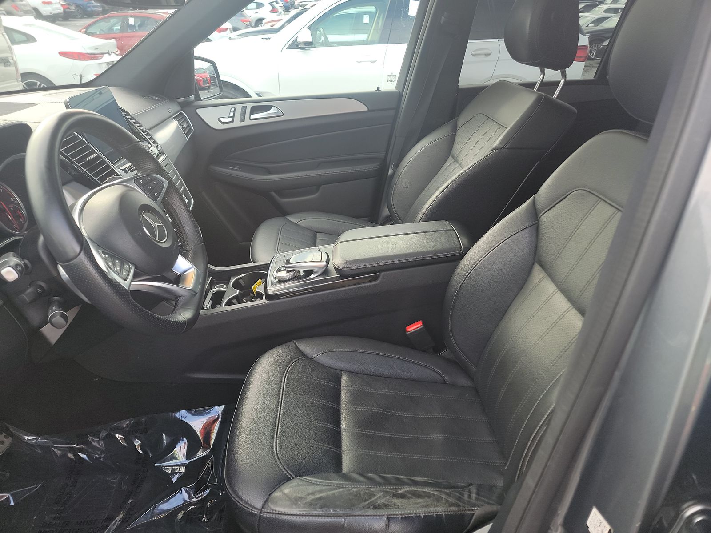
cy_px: 266
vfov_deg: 56.8
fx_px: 493
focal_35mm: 24
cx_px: 356
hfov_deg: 71.6
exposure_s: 1/59
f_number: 1.8
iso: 64
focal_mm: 6.7
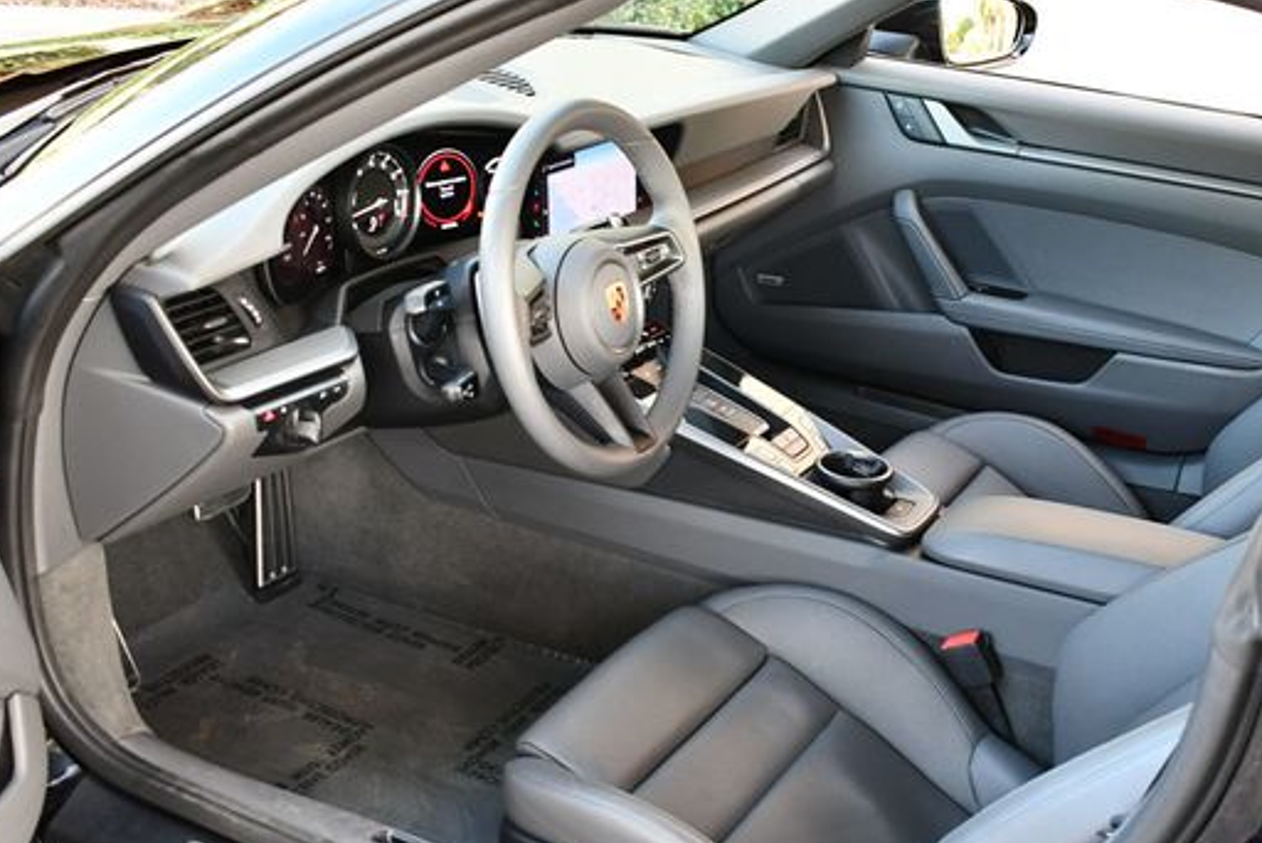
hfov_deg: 43.4
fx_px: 1578
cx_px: 752
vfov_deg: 29.8
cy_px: 520
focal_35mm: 45
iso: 800
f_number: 3.5
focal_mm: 18
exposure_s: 1/125
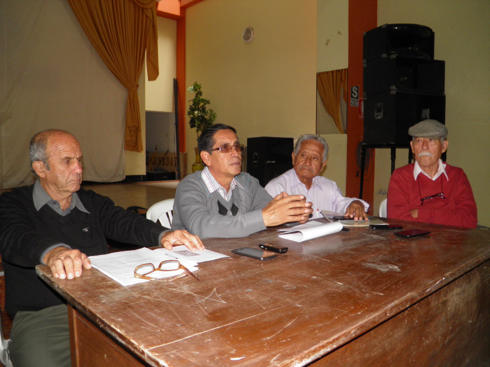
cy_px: 184
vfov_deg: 49.7
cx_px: 245
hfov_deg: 63.4
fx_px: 396
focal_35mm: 28
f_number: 2.8
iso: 100
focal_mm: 4.9
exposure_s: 1/30
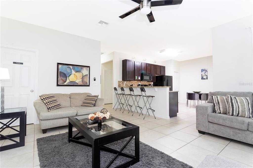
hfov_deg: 93.3
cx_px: 126
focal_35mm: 17
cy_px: 84
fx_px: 119
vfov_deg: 70.4
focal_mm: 17
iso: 1000
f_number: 11
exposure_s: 1/10
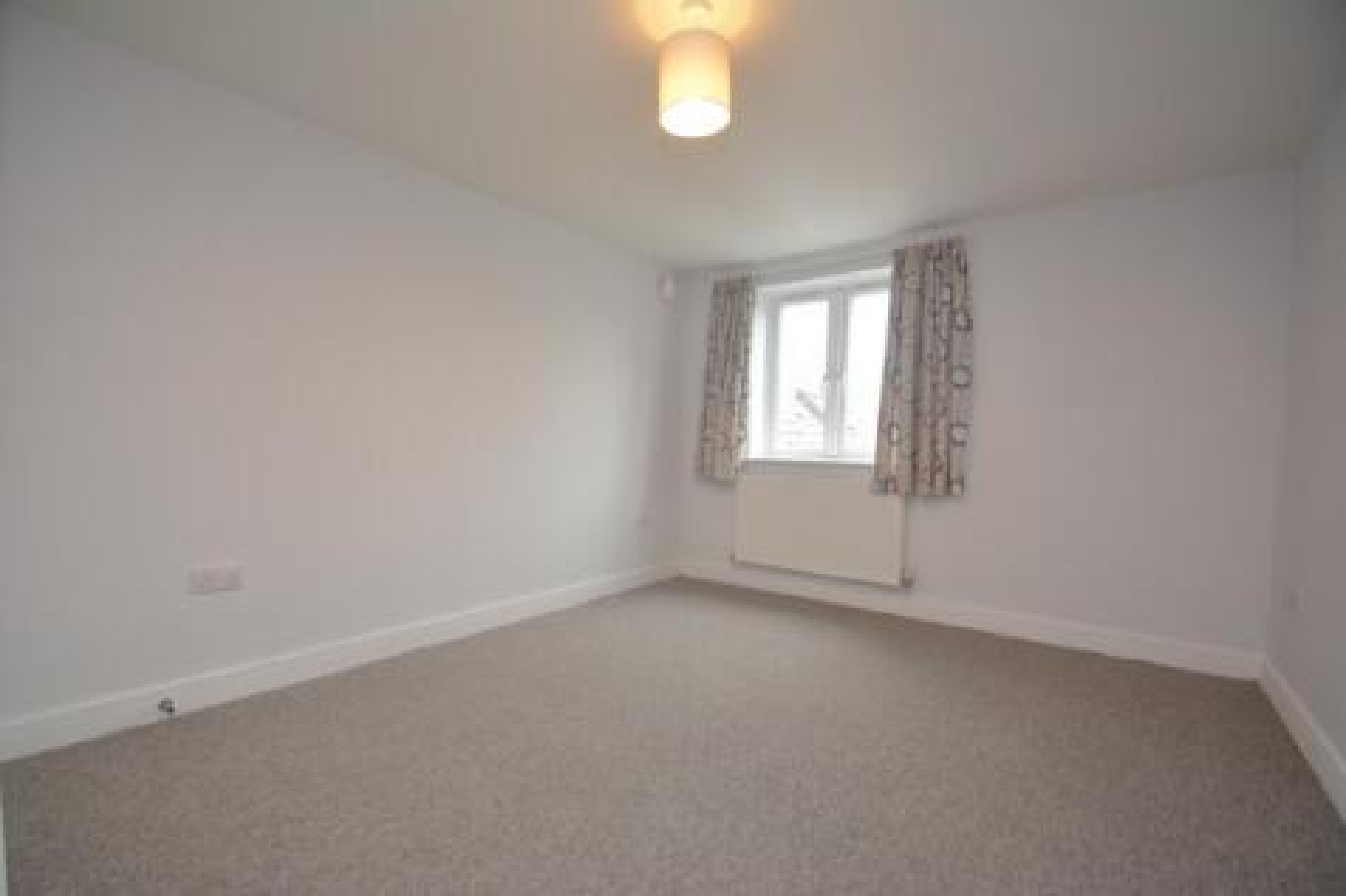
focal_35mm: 15
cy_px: 448
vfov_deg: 77.3
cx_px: 673
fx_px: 561
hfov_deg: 100.4
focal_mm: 10
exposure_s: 1/60
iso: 450
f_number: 4
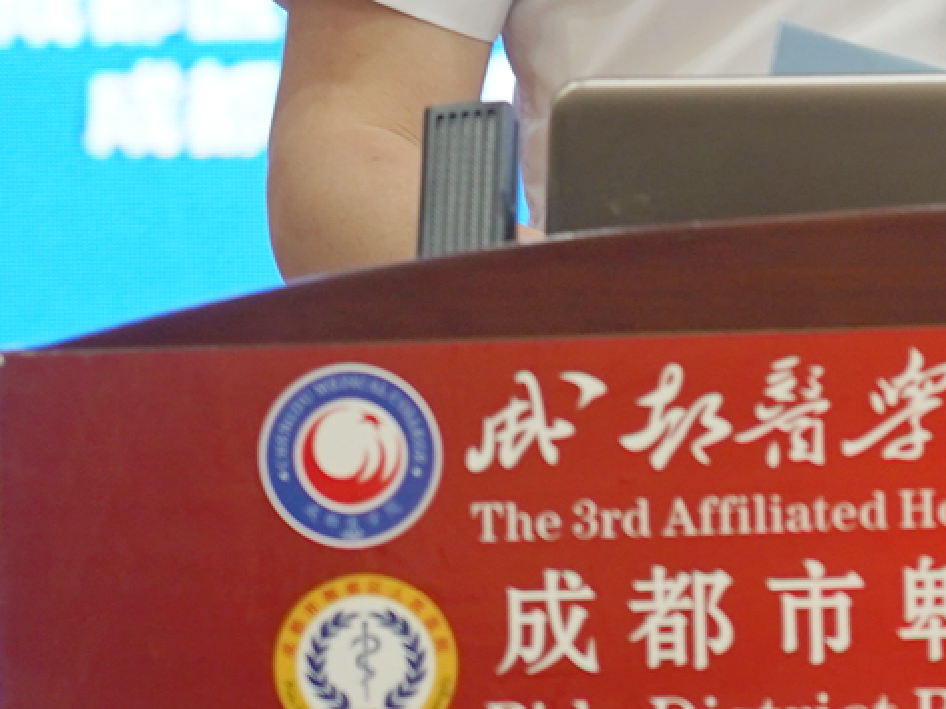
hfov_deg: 4.7
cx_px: 1083
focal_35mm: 425
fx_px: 11612
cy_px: -391
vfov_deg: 3.5
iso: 800
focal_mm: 105
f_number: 4
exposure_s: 1/80
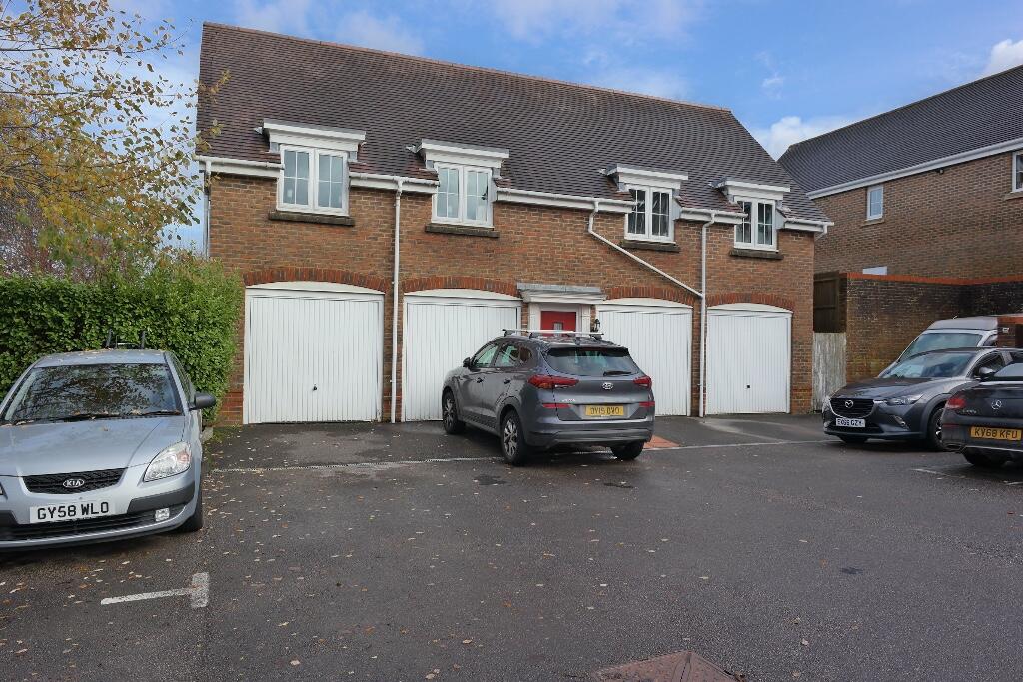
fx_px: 682
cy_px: 341
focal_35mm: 24
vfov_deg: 53.1
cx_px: 512
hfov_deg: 73.7
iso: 100
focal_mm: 16
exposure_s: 1/180
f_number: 4
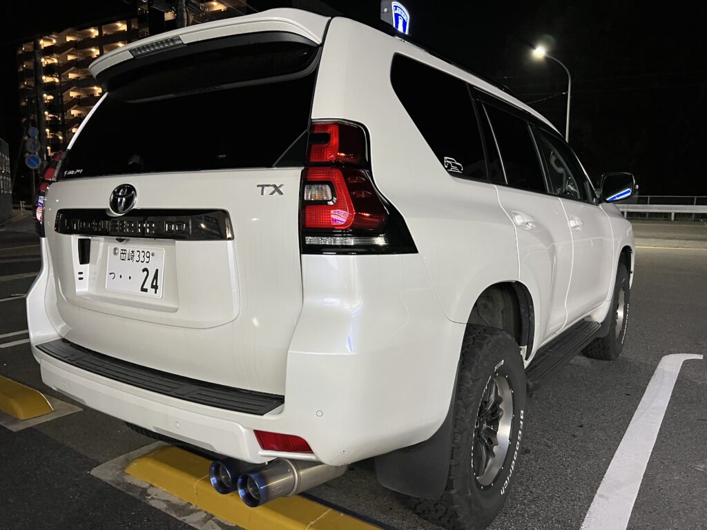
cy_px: 265
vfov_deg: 53.1
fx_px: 531
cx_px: 354
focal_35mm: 26
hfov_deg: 67.3
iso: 500
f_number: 1.5
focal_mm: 5.7
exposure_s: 1/60
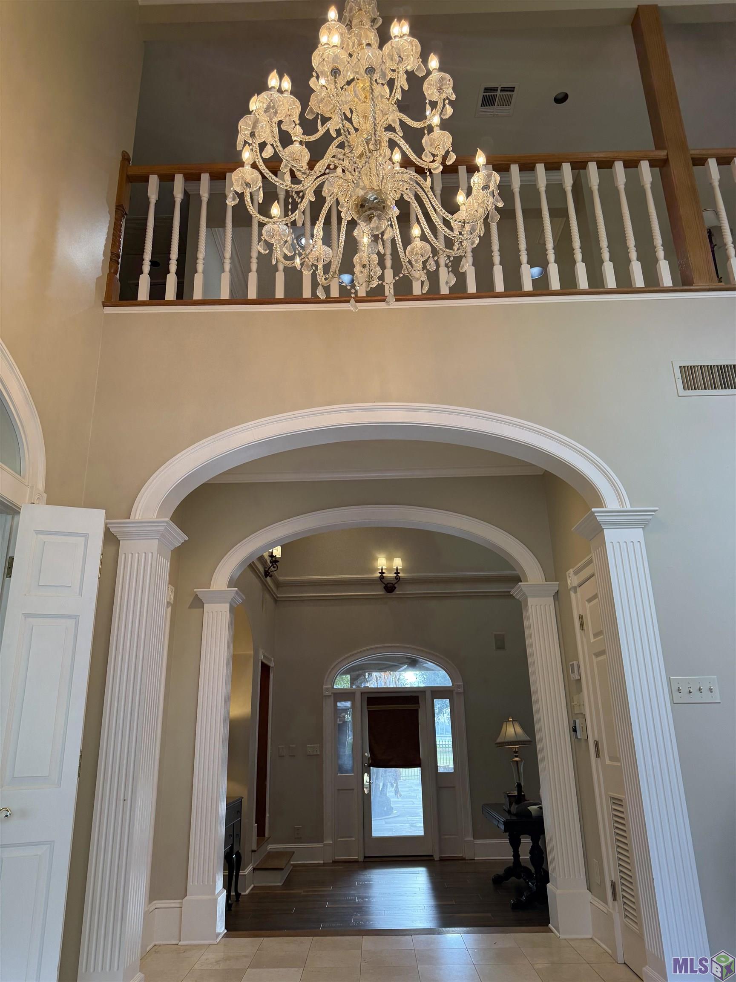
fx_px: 680
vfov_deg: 71.6
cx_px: 368
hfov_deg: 56.8
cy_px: 491
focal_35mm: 24
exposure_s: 1/120
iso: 125
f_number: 1.78
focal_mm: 6.76
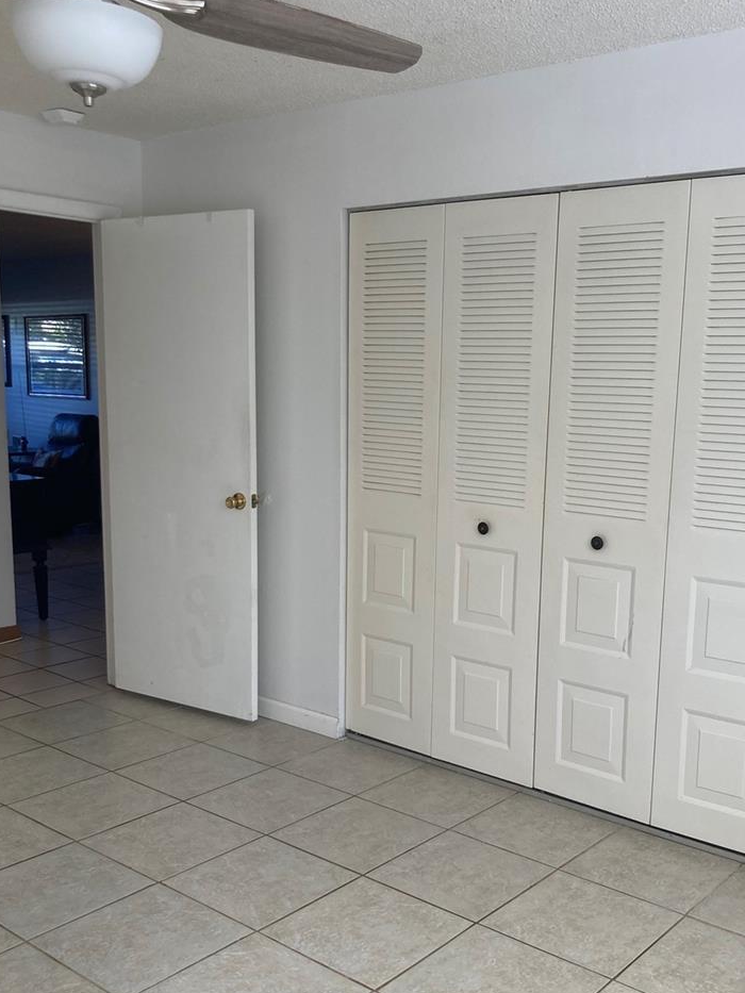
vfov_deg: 51.3
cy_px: 548
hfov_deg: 39.6
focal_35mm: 36
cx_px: 432
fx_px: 1033
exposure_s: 1/120
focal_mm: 3.99
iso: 40
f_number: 1.8
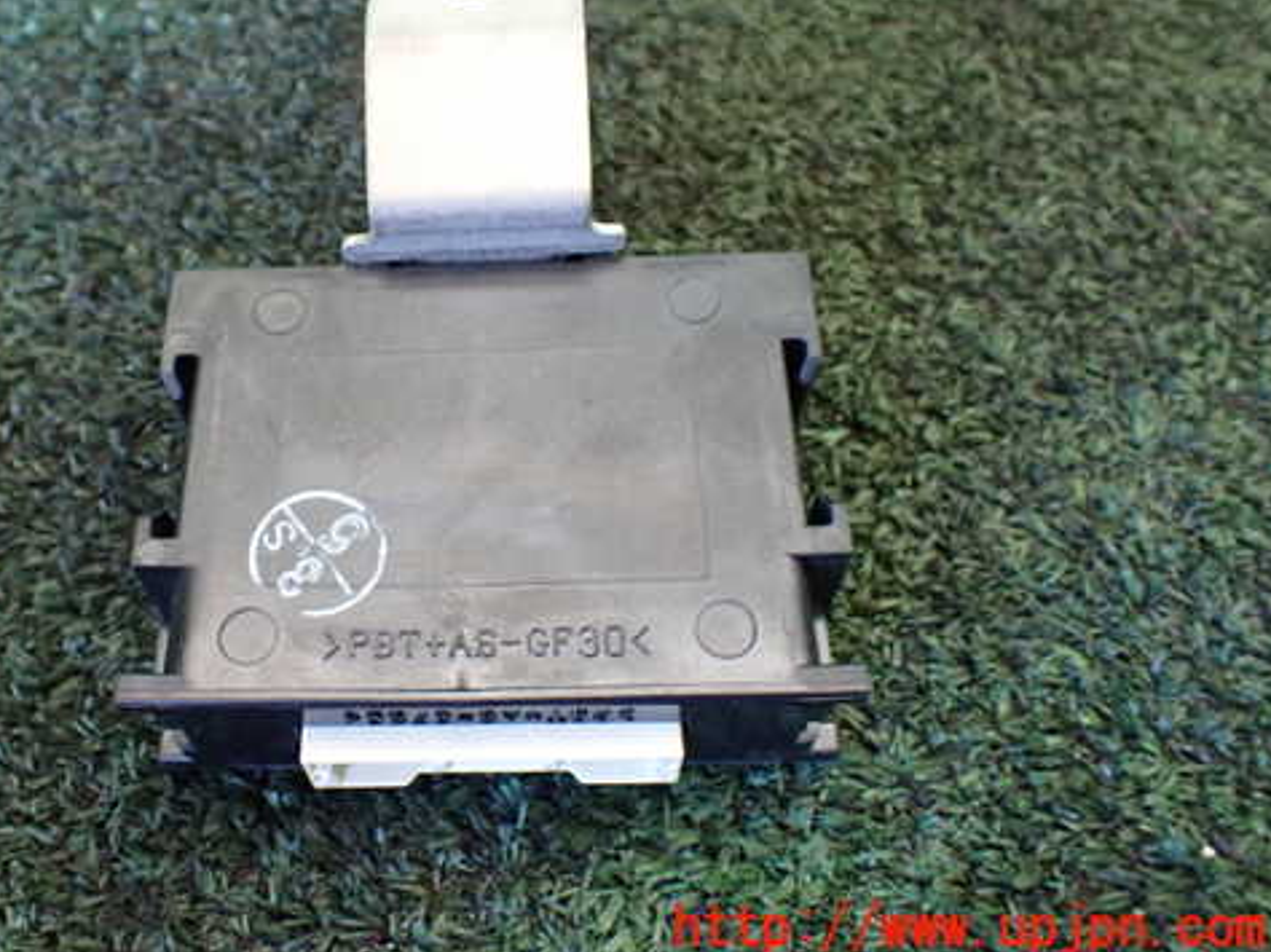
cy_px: 359
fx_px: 1395
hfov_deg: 48.5
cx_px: 475
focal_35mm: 38
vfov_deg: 37.5
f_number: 2.3
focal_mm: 5.4
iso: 800
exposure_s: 1/40
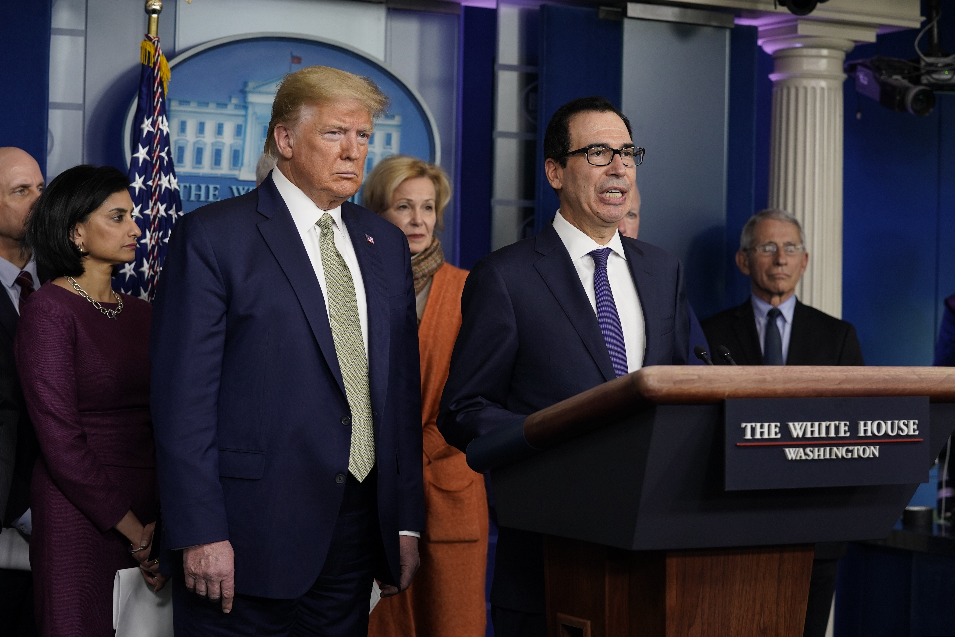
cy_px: 318
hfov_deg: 25.4
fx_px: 2122
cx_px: 478
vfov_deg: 17.1
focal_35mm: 80
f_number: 4
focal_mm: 80
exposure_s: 1/400
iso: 1250
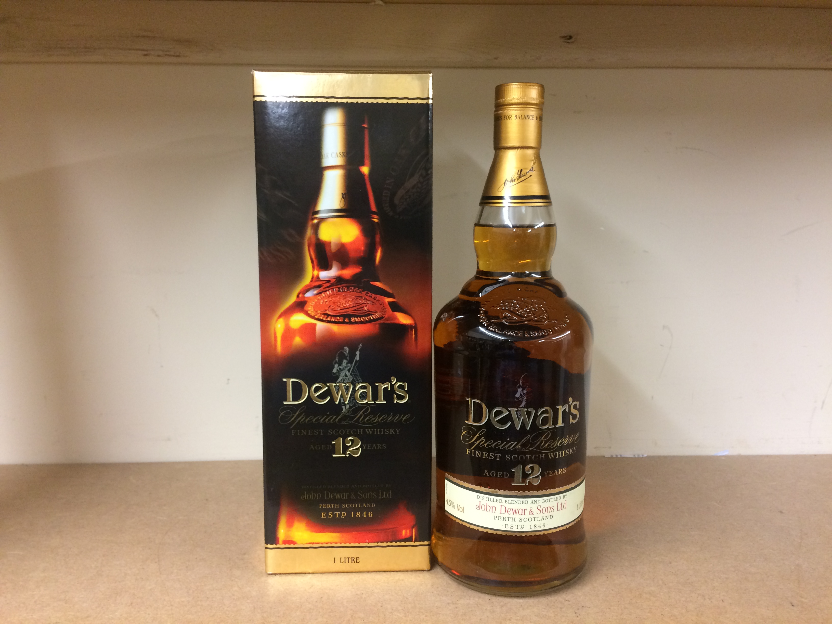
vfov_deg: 48.2
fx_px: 697
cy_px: 312
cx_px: 416
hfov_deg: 61.7
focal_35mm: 29
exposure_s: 1/33
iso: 200
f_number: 2.2
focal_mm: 4.15
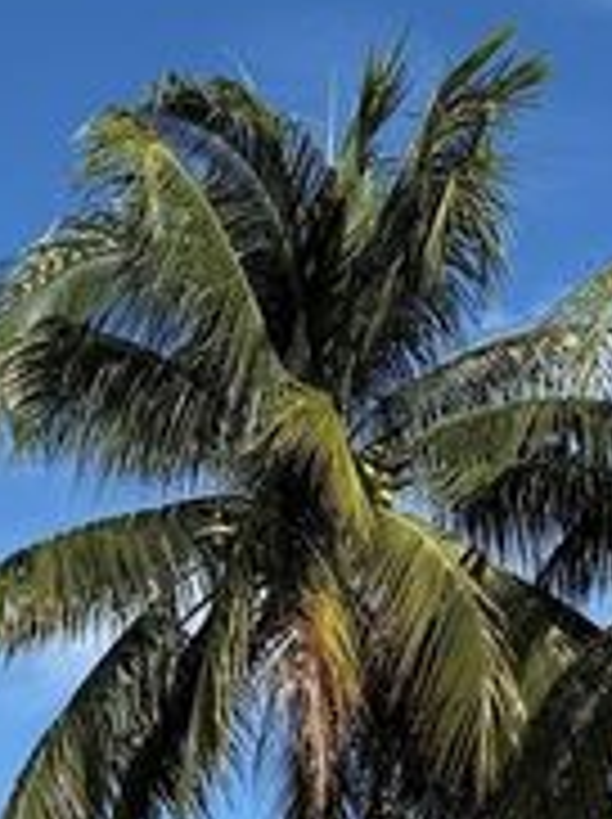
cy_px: 1078
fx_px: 2079
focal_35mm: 88
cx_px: -14
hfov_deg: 16.4
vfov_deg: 20.3
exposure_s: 1/5319
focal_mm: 6.76
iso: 80
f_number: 1.78
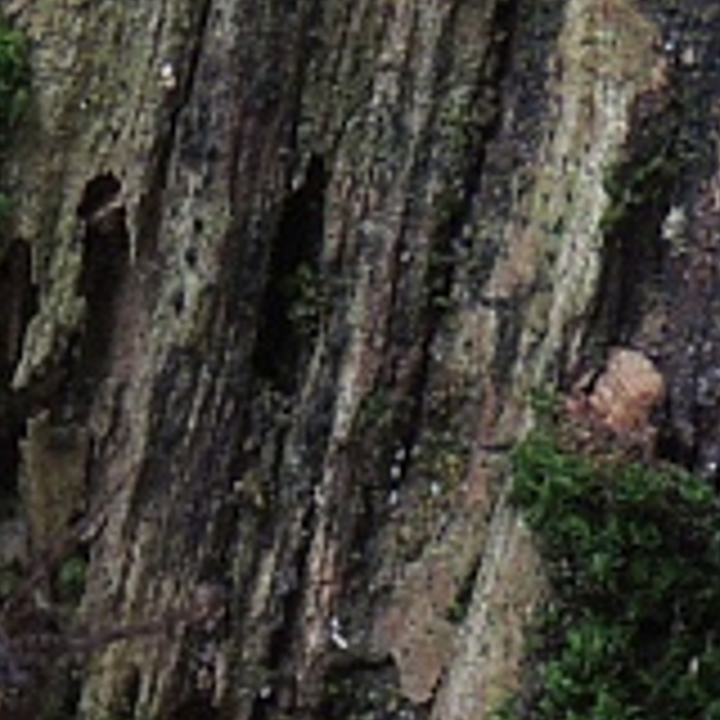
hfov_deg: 7.7
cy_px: 1408
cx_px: -54
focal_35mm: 226
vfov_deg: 7.5
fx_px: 5318
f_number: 8.3
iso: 100
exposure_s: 1/13
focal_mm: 7.1
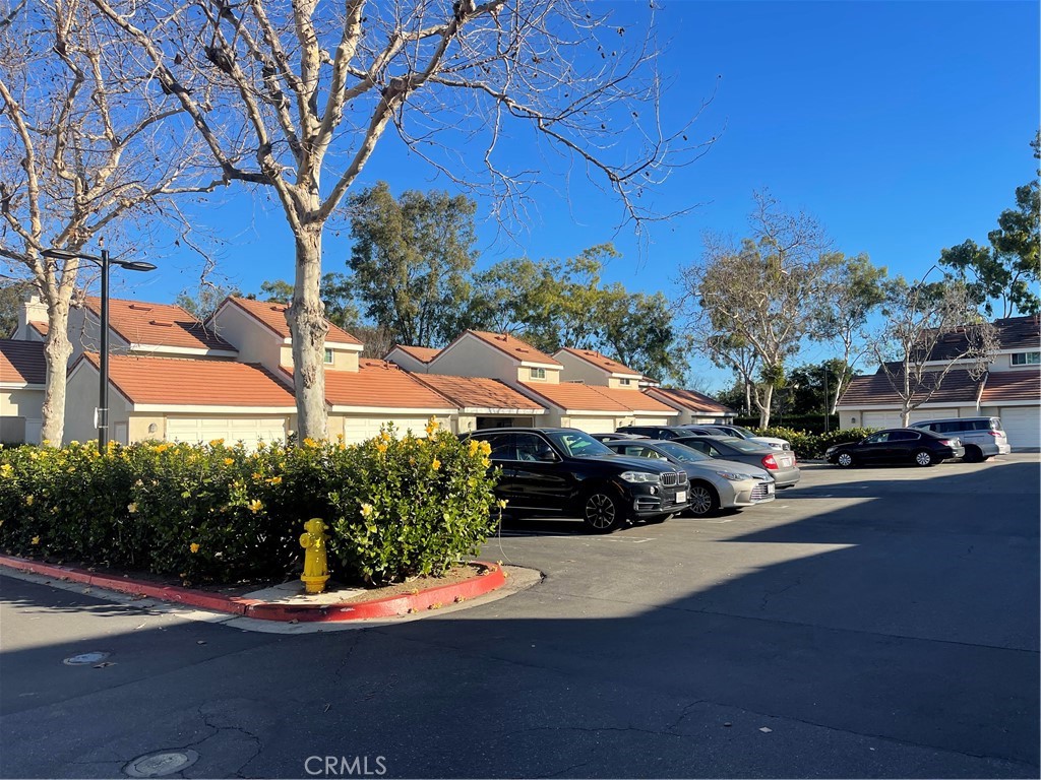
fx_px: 752
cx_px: 520
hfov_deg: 69.4
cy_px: 390
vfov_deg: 54.9
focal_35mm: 25
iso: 32
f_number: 1.6
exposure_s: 1/2123
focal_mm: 5.1
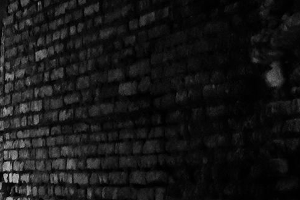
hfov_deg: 11.3
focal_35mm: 173
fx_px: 1442
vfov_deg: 7.8
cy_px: 312
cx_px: -186
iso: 3200
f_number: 3.2
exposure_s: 1/250
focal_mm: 23.3
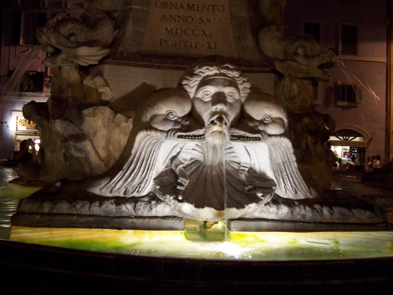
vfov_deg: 39.7
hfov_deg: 51.4
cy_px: 148
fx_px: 409
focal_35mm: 36
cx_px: 196
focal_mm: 6
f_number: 3
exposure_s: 1/8
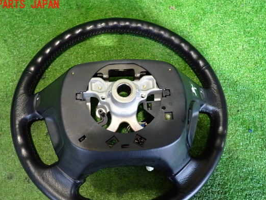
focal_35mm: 29
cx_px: 120
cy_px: 114
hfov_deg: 61.5
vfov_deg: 48.1
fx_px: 223
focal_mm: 4.5
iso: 800
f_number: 2
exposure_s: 1/25
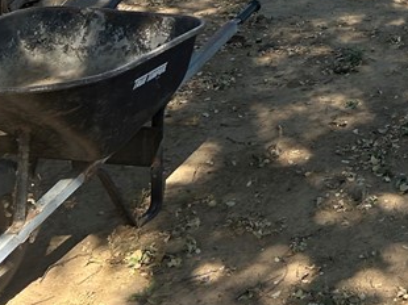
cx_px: 615
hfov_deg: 19.7
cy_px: -185
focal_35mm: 86
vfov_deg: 15.5
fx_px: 1013
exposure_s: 1/1079
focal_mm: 5.7
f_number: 1.5
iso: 50
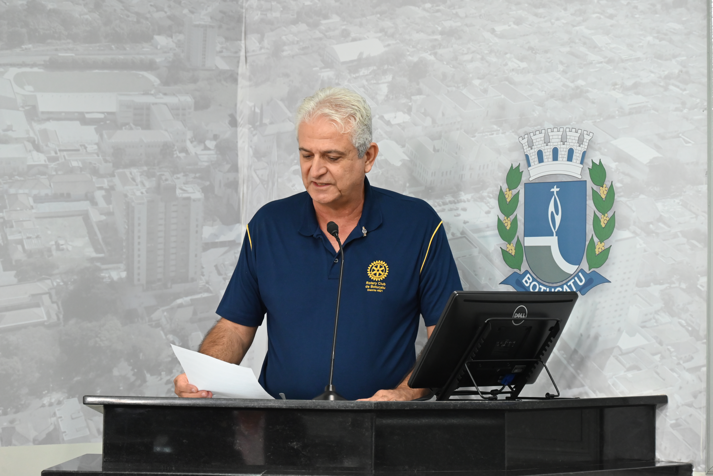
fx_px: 2179
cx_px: 356
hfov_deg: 18.6
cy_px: 238
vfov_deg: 12.5
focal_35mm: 110
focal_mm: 110
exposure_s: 1/125
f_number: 6.3
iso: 3200
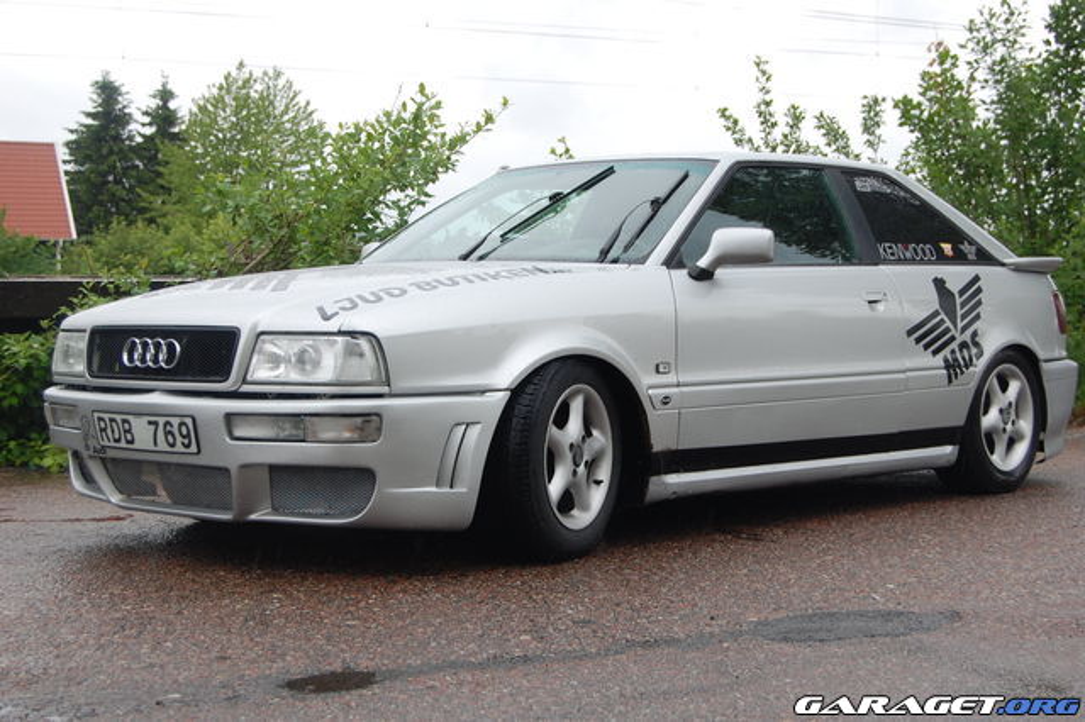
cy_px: 361
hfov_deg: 35.1
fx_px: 1717
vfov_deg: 23.8
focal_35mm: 57
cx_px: 542
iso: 200
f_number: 7.1
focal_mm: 38
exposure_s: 1/200
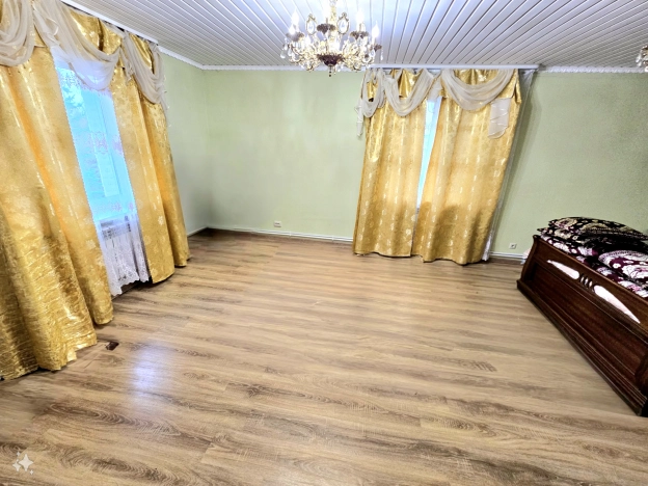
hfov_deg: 106.2
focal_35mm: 13
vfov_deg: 89.9
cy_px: 243
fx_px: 243
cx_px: 324
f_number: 2.2
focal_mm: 2.2
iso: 400
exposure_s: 1/50
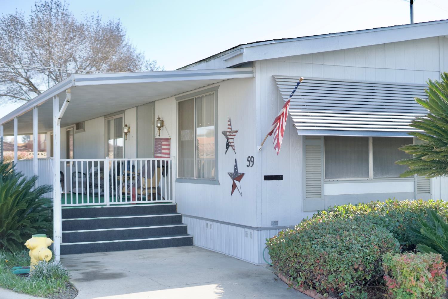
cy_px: 150
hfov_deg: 39.6
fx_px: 622
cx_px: 224
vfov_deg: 27.0
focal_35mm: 50
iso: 1000
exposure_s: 1/4000
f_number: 2.8
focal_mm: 50
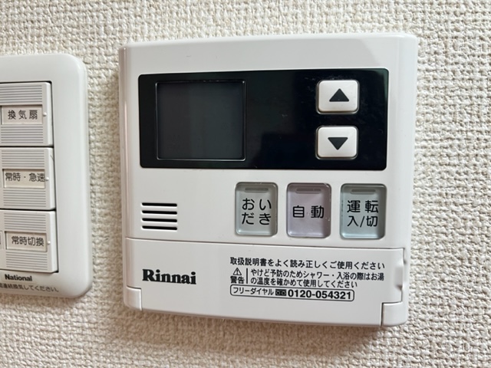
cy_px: 184
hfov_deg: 67.3
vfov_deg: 53.1
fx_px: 369
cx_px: 246
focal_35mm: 26
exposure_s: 1/50
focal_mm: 5.7
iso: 64
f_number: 1.5
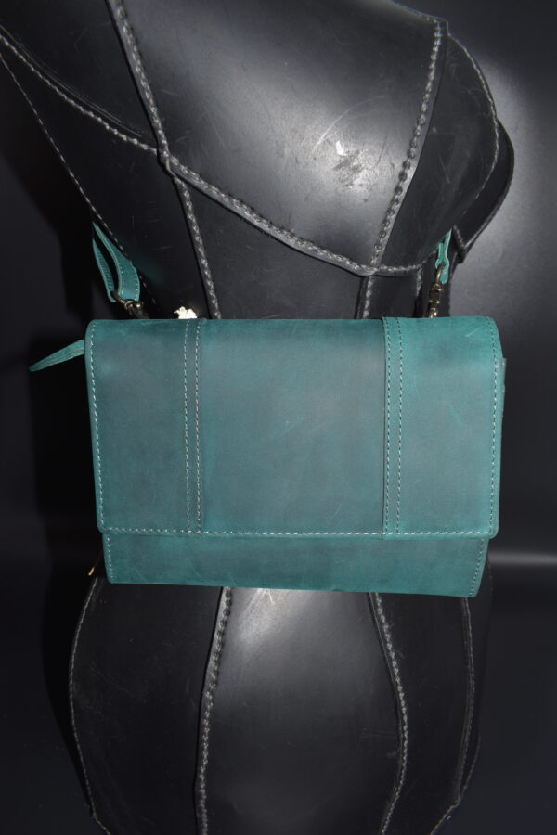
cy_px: 418
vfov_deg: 67.4
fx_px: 627
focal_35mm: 27
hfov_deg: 47.9
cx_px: 278
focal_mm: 18
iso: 100
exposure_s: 1/60
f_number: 8
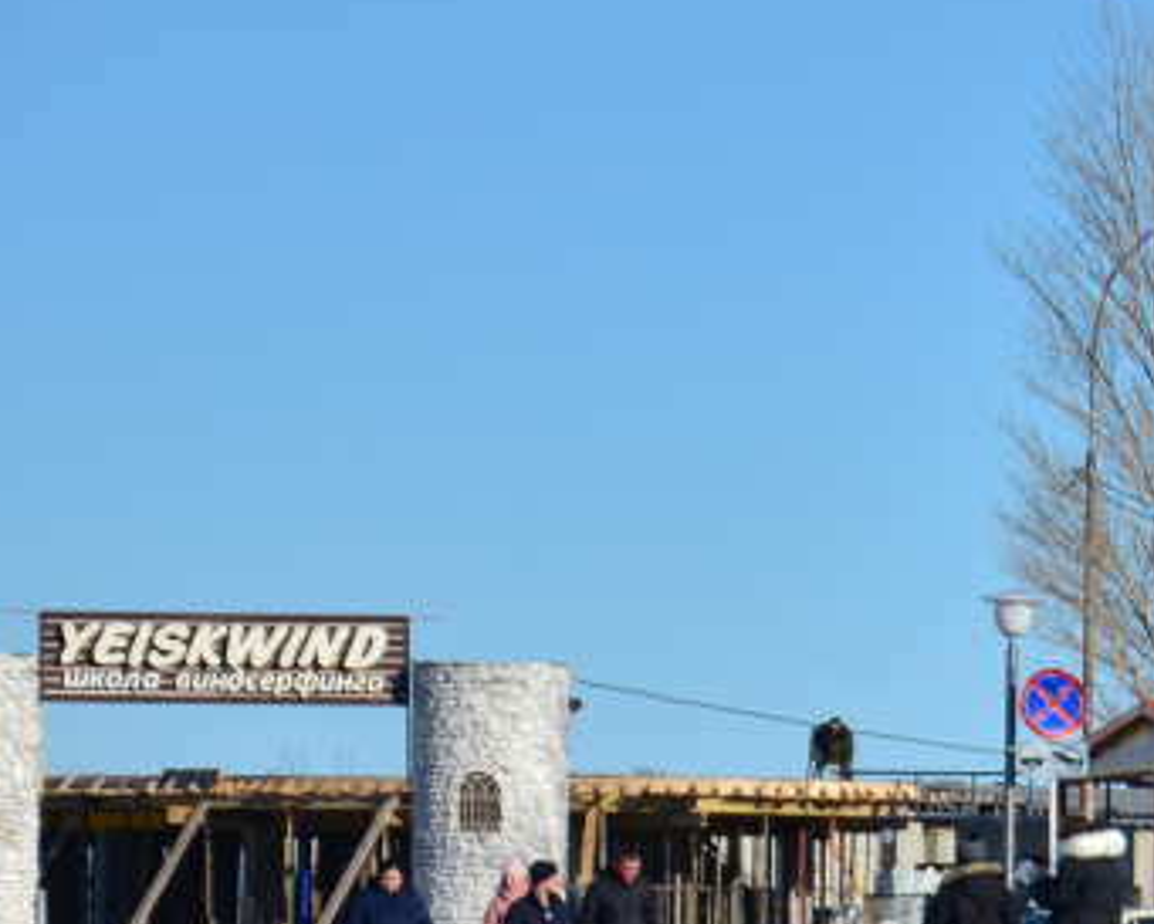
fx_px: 15203
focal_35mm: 445
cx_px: 1811
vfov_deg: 3.5
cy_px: 1132
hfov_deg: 4.3
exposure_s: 1/800
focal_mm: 90
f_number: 5.6
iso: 100
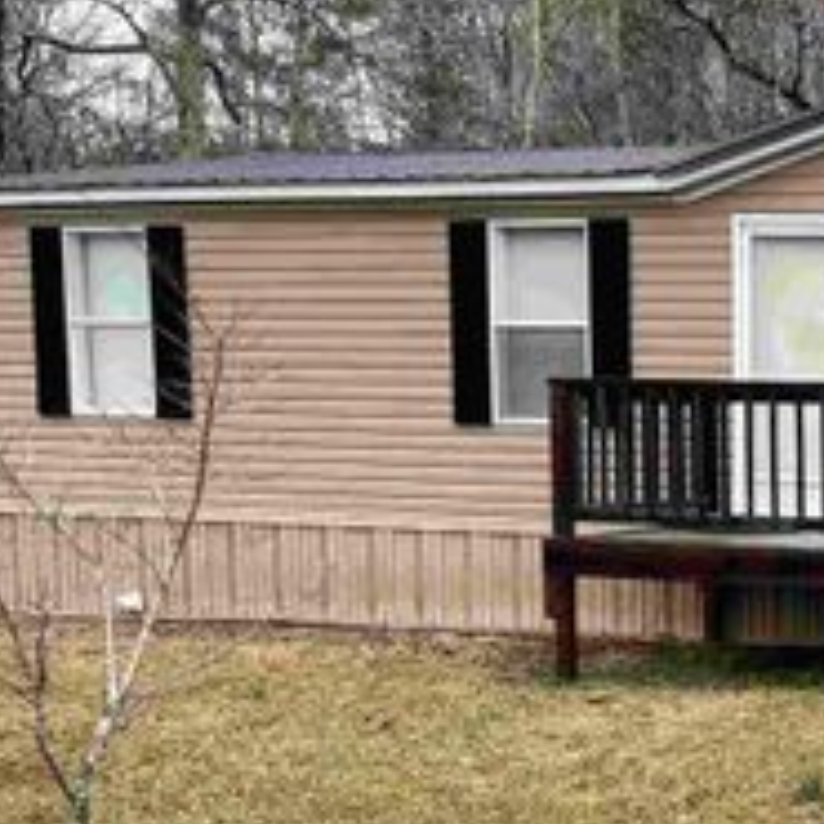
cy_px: 617
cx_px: 1078
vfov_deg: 27.3
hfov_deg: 24.2
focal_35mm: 62
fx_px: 1670
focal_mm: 5.1
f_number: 1.6
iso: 32
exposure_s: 1/507
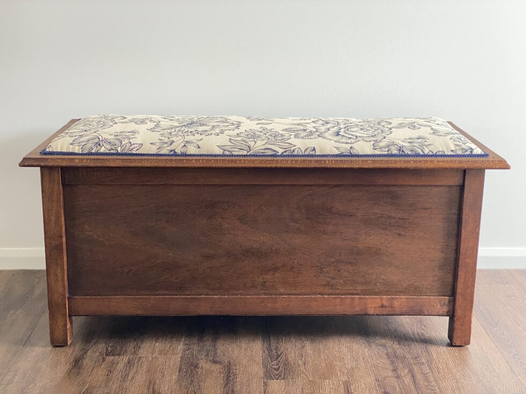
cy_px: 197
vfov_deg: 28.0
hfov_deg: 36.8
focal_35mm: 52
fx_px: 790
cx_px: 263
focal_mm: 6
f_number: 2
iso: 400
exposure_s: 1/60
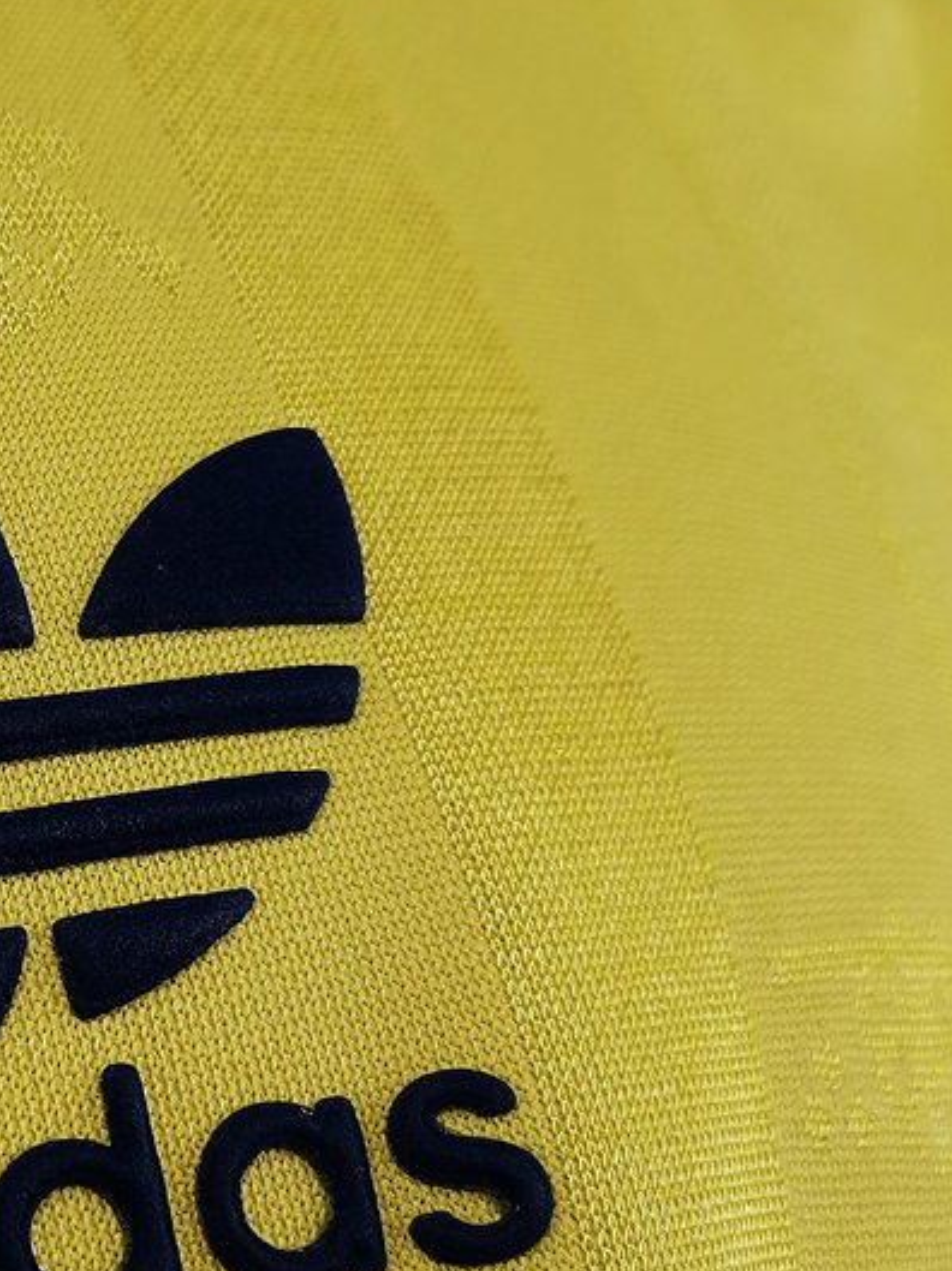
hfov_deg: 21.8
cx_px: -195
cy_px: 896
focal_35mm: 62
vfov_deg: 30.9
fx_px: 2276
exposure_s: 1/100
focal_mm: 5.58
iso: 125
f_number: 1.8
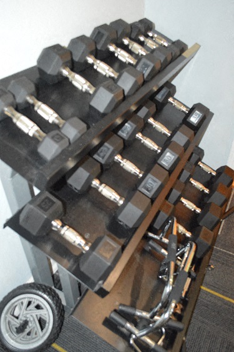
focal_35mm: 27
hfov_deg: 47.8
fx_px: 264
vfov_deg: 67.4
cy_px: 176
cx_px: 117
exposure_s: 1/60
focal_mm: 18
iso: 2500
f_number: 3.5
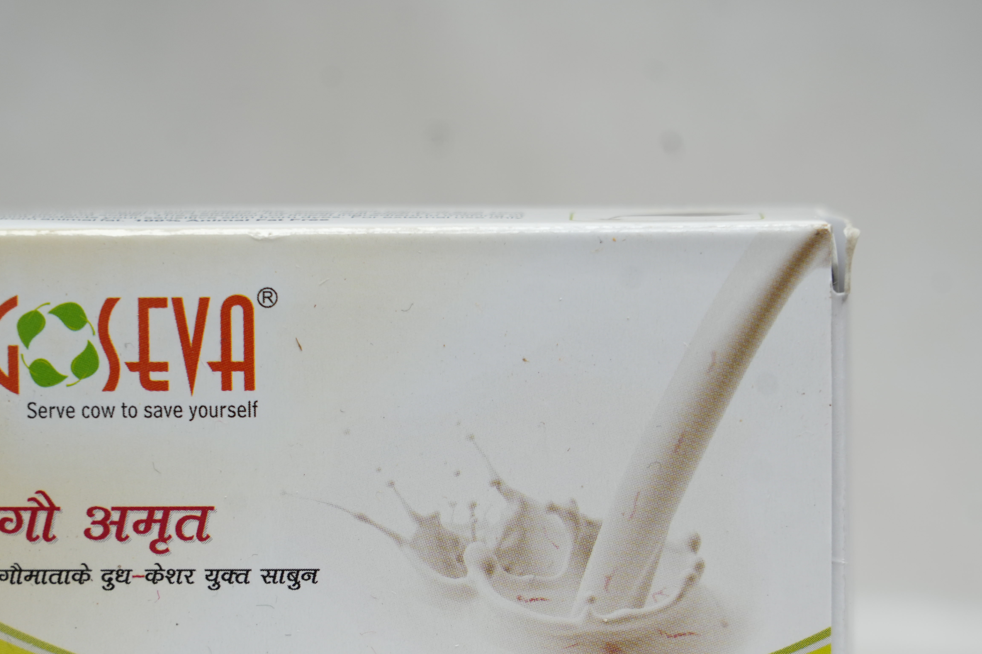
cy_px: 461
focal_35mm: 159
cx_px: 412
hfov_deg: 12.9
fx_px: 4337
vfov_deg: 8.6
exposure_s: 1/60
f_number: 5.6
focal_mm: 105
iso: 250
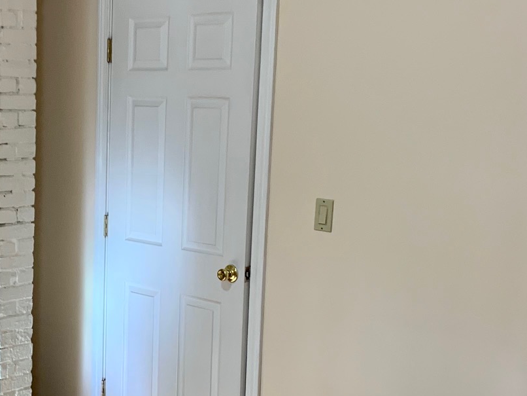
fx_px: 990
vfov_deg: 22.5
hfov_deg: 28.8
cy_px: 259
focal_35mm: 65
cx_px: 72
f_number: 1.8
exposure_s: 1/60
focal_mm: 4.25
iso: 64
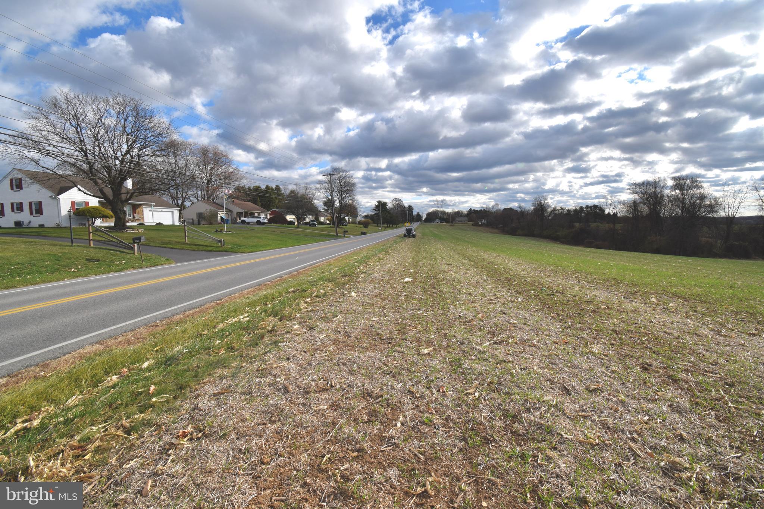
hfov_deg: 100.4
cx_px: 382
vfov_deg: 77.3
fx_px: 318
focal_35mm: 15
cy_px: 254
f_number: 10
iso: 200
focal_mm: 10
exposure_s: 1/400
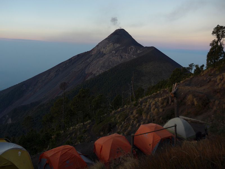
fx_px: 182
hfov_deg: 63.4
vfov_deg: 49.7
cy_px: 84
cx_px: 112
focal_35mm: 28
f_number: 2.2
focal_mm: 6
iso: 80
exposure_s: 1/100
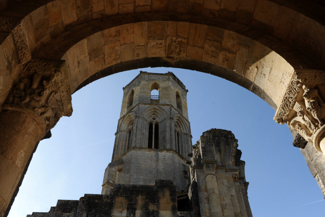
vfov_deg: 41.1
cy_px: 108
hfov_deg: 58.7
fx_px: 289
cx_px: 162
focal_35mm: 32
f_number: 7.1
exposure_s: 1/500
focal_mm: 32
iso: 200
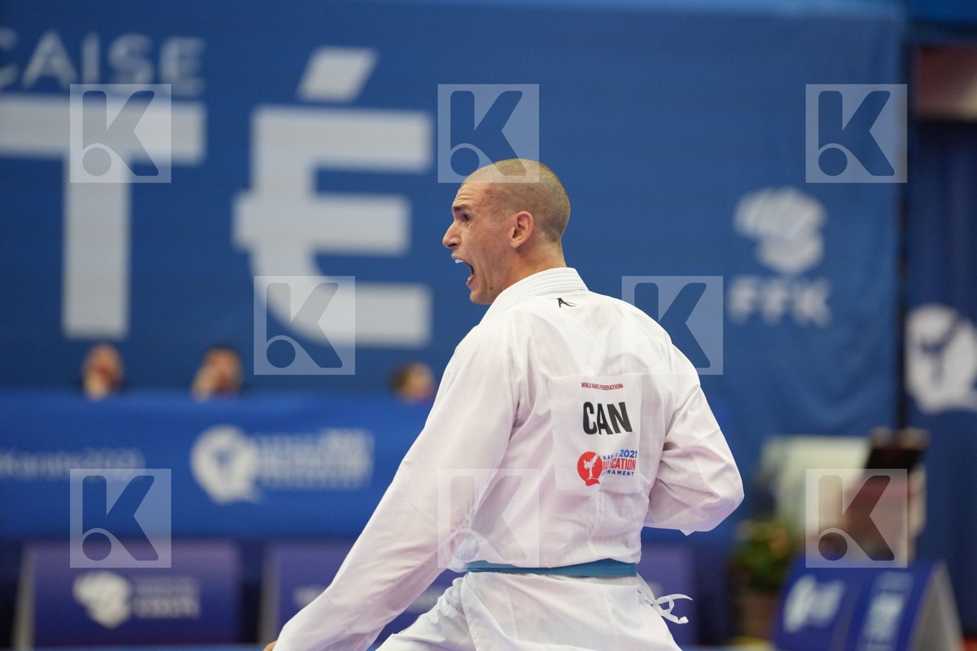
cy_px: 326
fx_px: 5129
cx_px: 488
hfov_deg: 10.9
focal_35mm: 189
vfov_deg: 7.3
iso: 3200
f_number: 3.2
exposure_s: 1/1000
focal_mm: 189
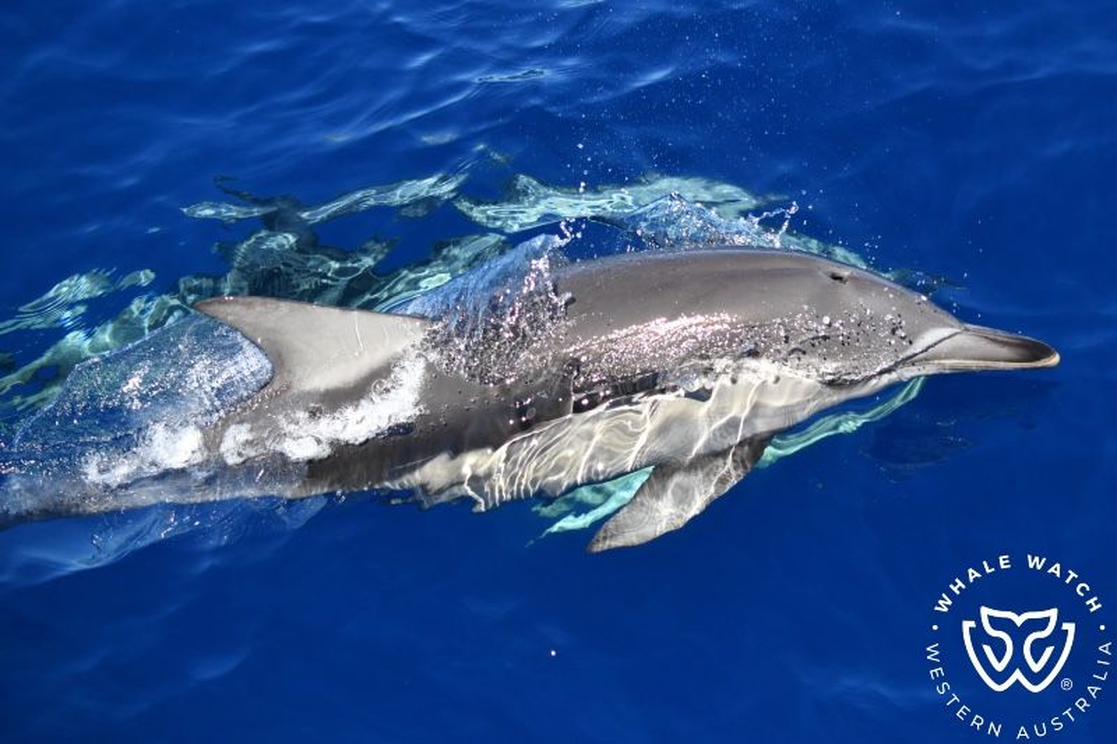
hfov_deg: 23.6
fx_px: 2668
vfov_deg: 15.9
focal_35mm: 86
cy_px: 372
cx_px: 558
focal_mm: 86
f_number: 5
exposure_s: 1/8000
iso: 1800
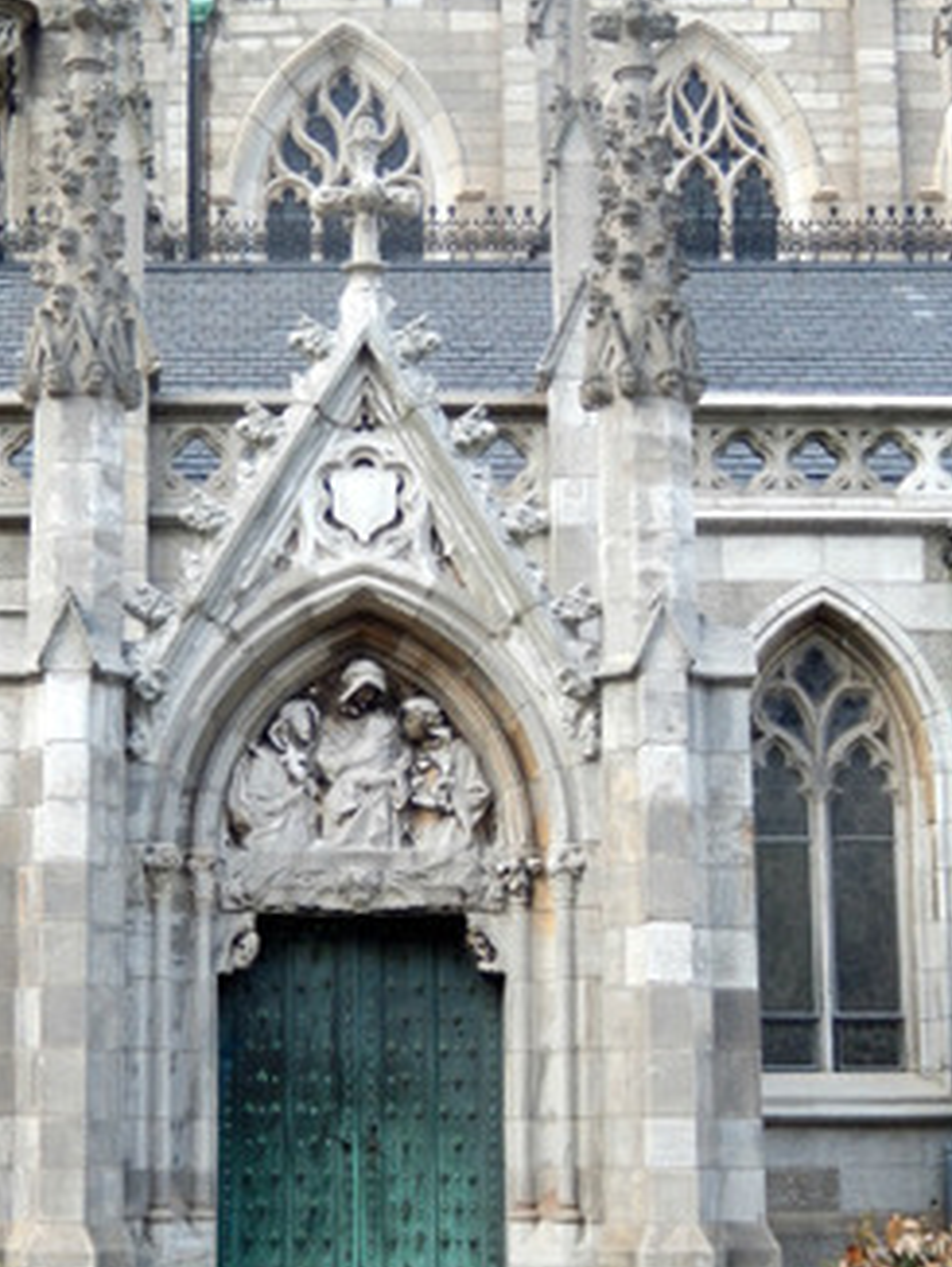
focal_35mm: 75
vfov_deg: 26.0
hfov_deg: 19.6
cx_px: 346
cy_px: 707
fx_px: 2747
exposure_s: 1/60
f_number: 4.5
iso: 125
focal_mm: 9.2
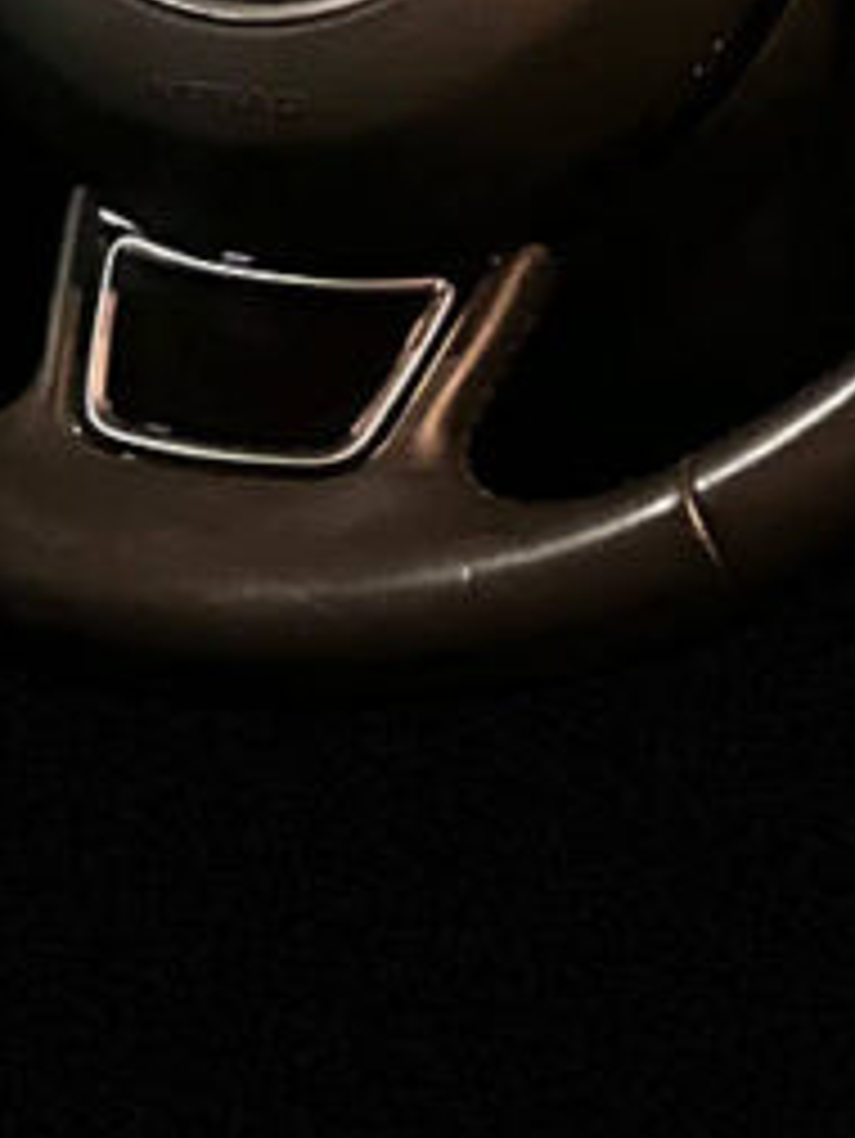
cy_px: -135
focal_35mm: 243
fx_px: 7996
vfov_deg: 8.1
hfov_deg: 6.1
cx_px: 243
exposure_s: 1/15
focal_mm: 9
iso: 2000
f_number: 2.8
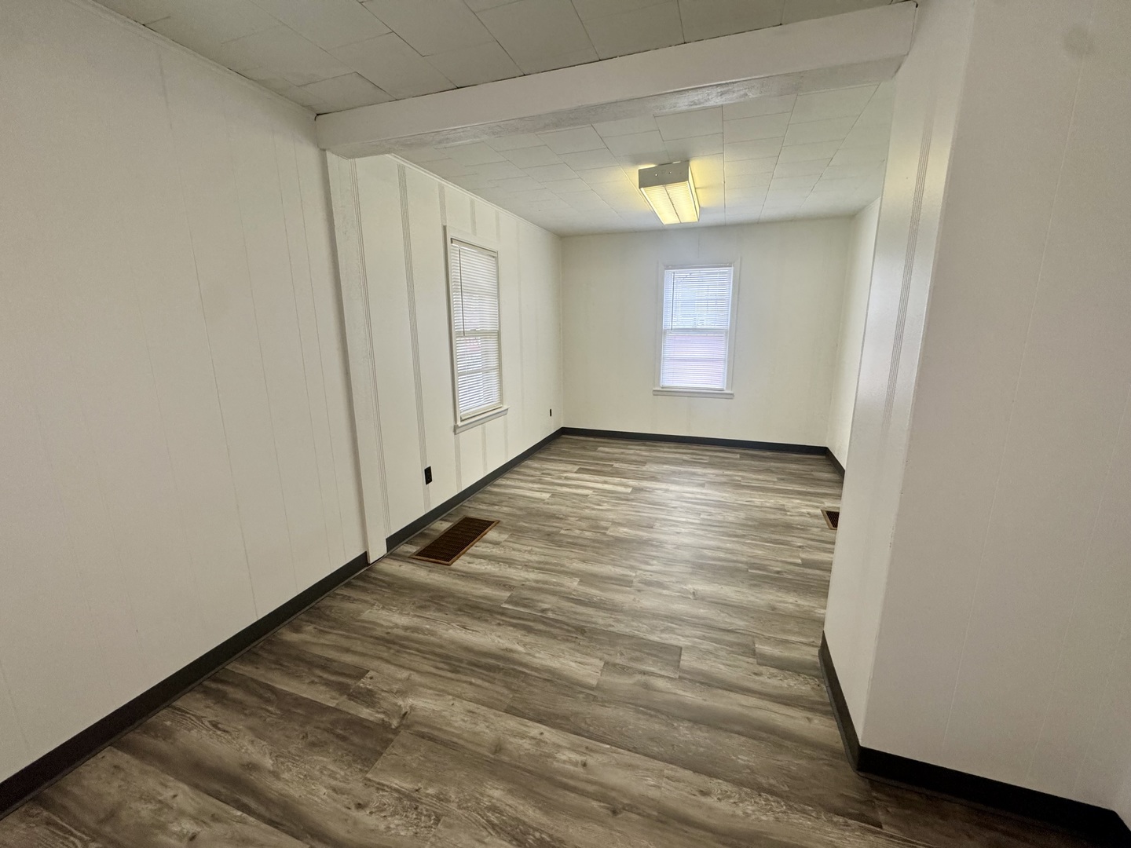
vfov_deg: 85.7
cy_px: 424
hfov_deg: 102.1
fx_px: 457
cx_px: 566
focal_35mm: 14
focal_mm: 2.22
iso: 320
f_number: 2.2
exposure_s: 1/120
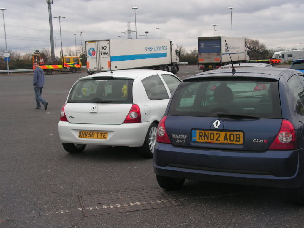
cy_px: 114
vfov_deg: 29.1
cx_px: 152
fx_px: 439
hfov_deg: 38.2
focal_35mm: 50
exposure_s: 1/250
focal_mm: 8.4
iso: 64
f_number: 3.2
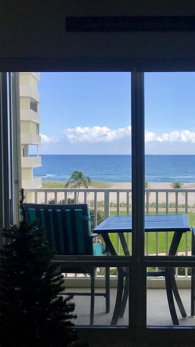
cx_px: 173
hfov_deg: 28.0
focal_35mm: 41
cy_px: 174
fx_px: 377
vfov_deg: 49.4
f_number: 1.8
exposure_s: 1/610
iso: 20
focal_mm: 3.99
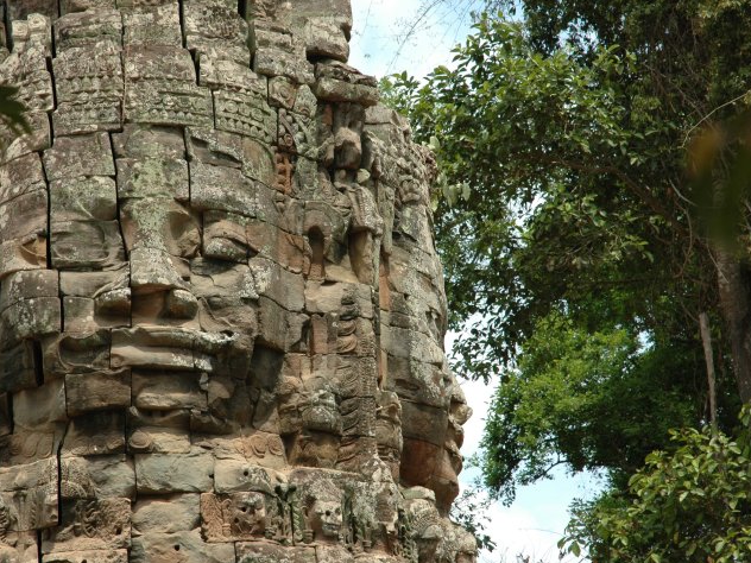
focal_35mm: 115
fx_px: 2495
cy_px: 283
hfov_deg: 17.1
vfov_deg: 12.9
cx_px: 332
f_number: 9
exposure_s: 1/320
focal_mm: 70
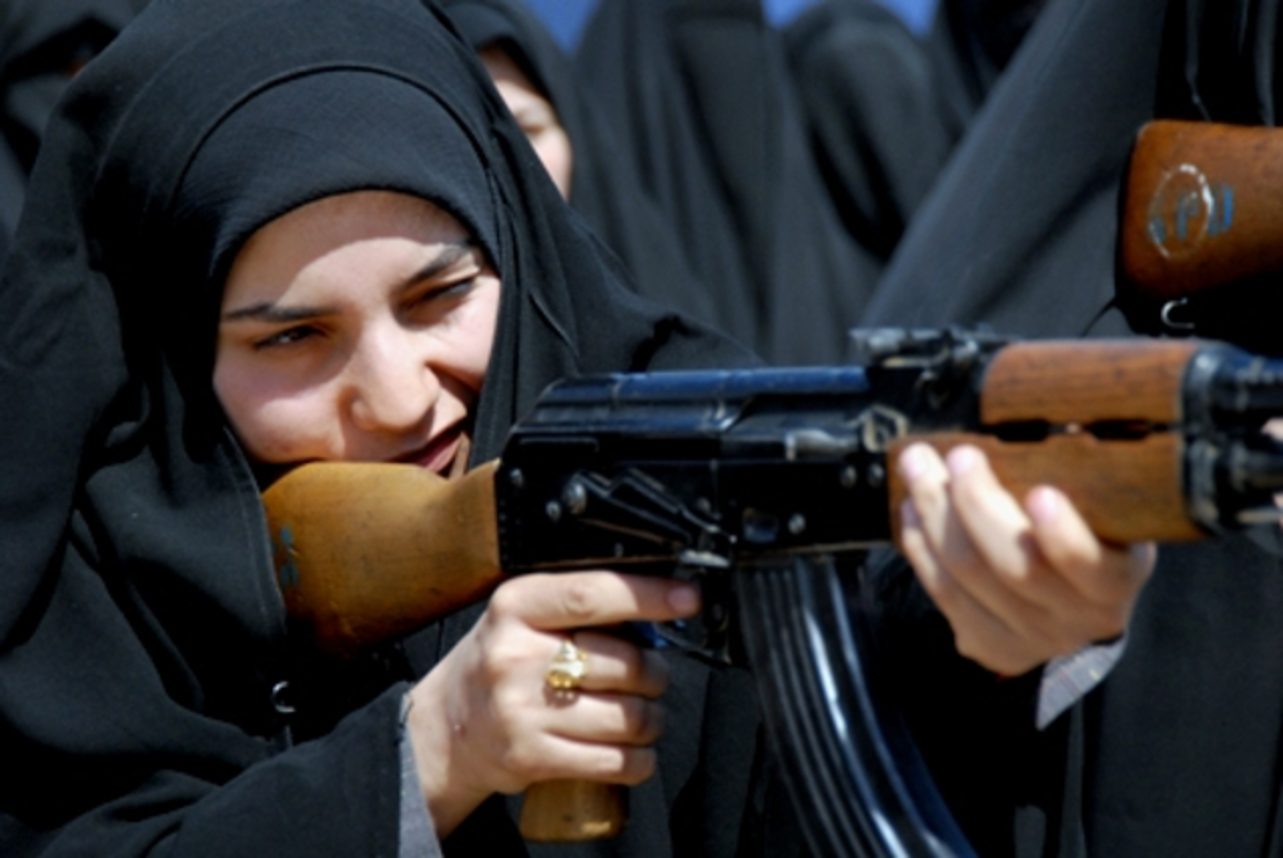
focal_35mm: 150
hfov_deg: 13.7
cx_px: 642
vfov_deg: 9.2
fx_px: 5351
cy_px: 429
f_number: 5.6
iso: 400
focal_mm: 100
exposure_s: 1/1000
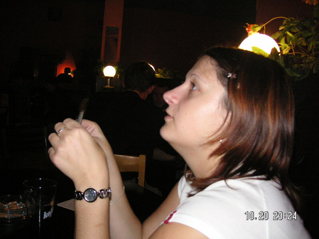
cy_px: 120
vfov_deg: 38.7
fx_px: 341
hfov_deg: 50.1
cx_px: 160
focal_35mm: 37
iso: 160
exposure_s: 1/45
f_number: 2.8
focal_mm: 6.1
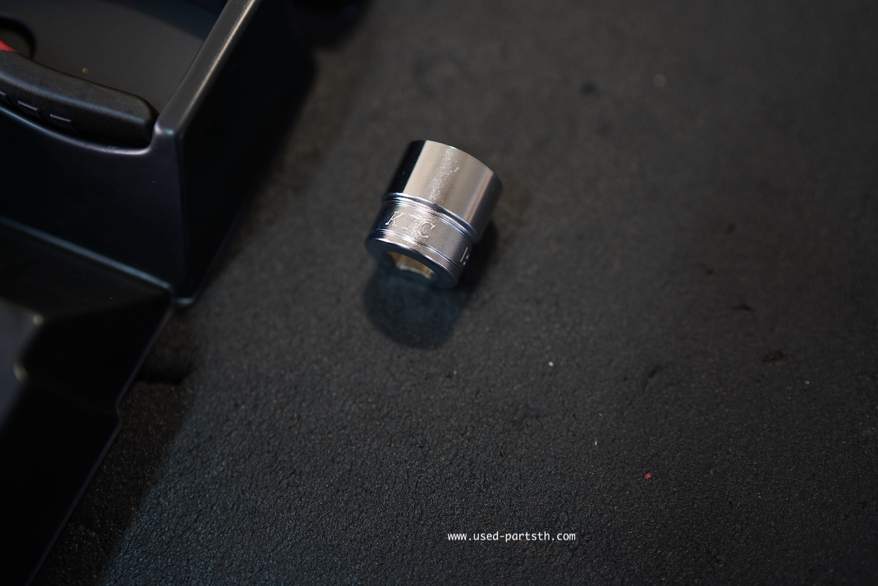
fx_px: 854
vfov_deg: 37.9
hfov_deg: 54.4
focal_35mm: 35
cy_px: 293
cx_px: 439
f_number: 2
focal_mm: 35
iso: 200
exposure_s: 1/40
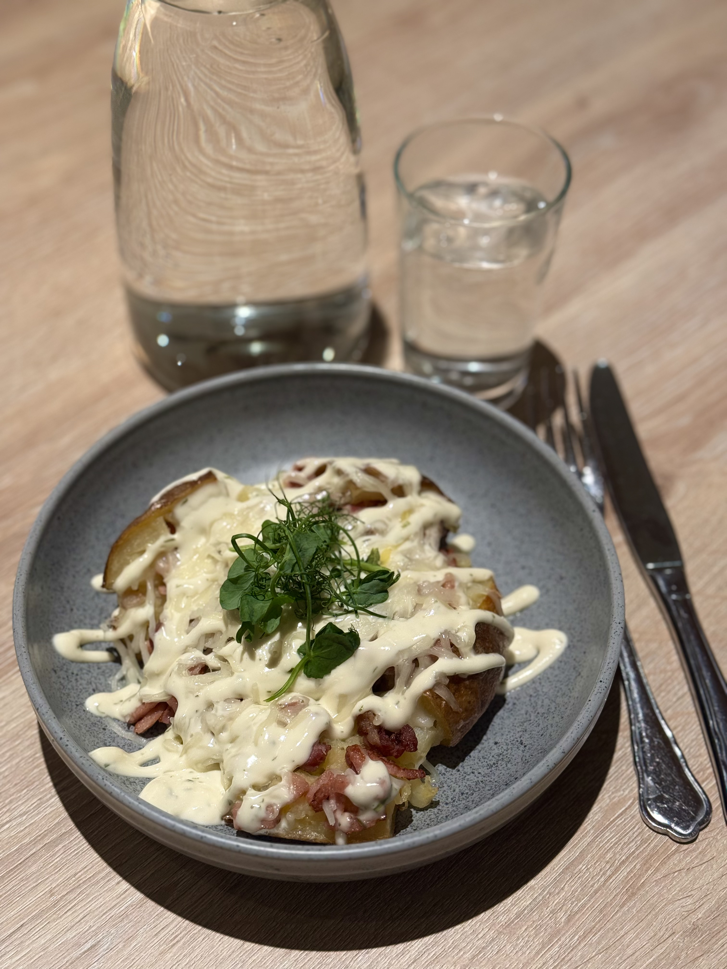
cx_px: 364
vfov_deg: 39.7
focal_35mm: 48
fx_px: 1344
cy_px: 484
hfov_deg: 30.3
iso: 125
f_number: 1.78
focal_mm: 6.76
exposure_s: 1/50
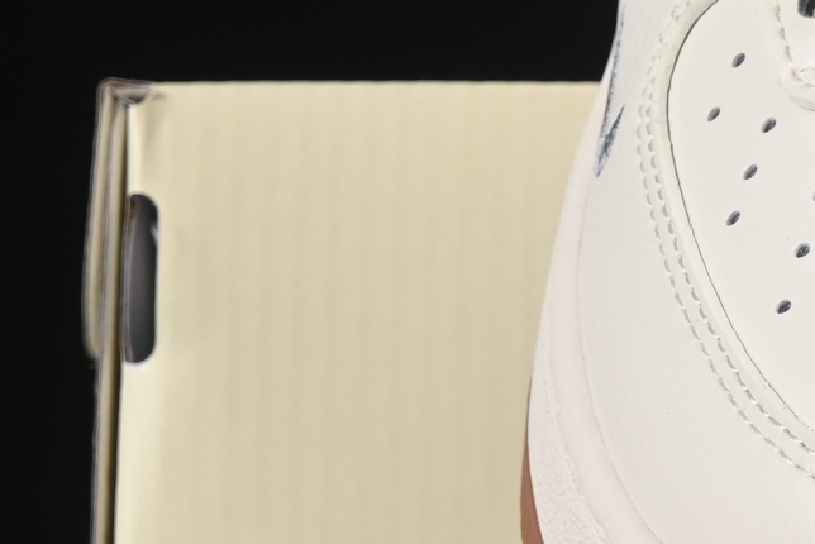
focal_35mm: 324
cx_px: 1396
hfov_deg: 6.2
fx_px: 7338
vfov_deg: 4.2
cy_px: 142
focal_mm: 50
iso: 160
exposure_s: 1/80
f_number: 8
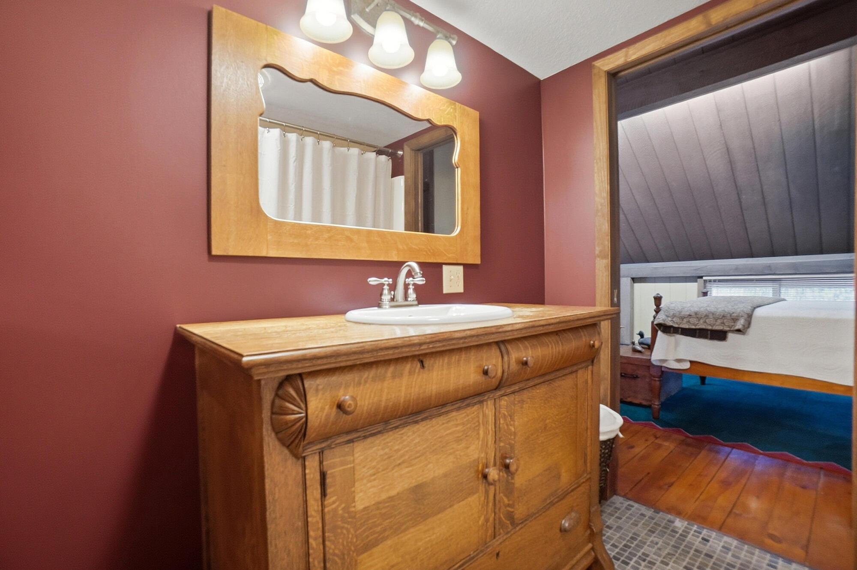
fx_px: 357
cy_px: 285
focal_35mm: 15
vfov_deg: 77.3
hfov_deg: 100.4
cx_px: 428
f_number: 5.6
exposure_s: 1/45
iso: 125
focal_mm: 10
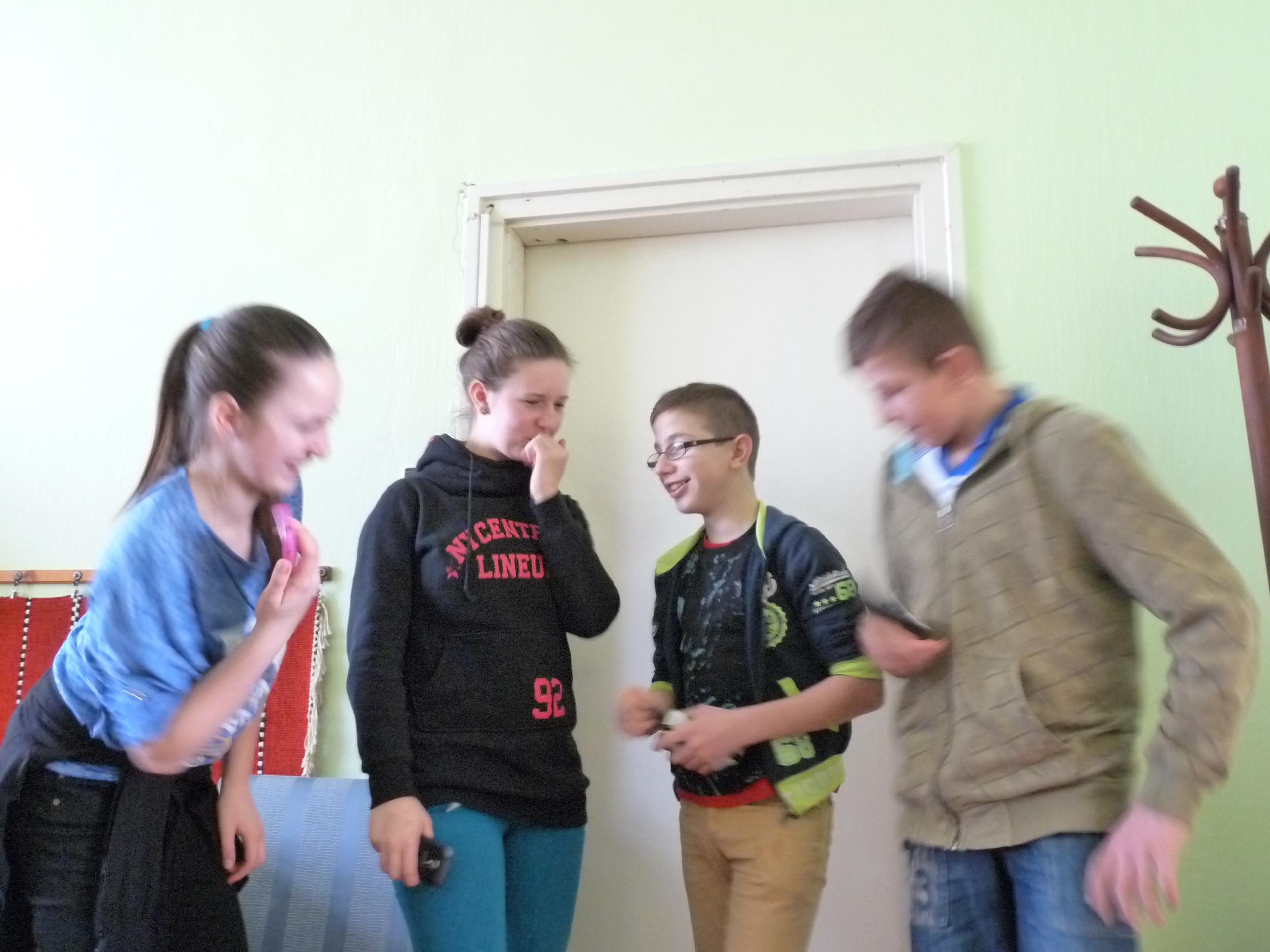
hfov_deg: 61.7
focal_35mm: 29
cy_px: 476
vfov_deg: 48.2
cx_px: 635
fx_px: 1064
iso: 800
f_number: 2.8
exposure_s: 1/15
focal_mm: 4.8
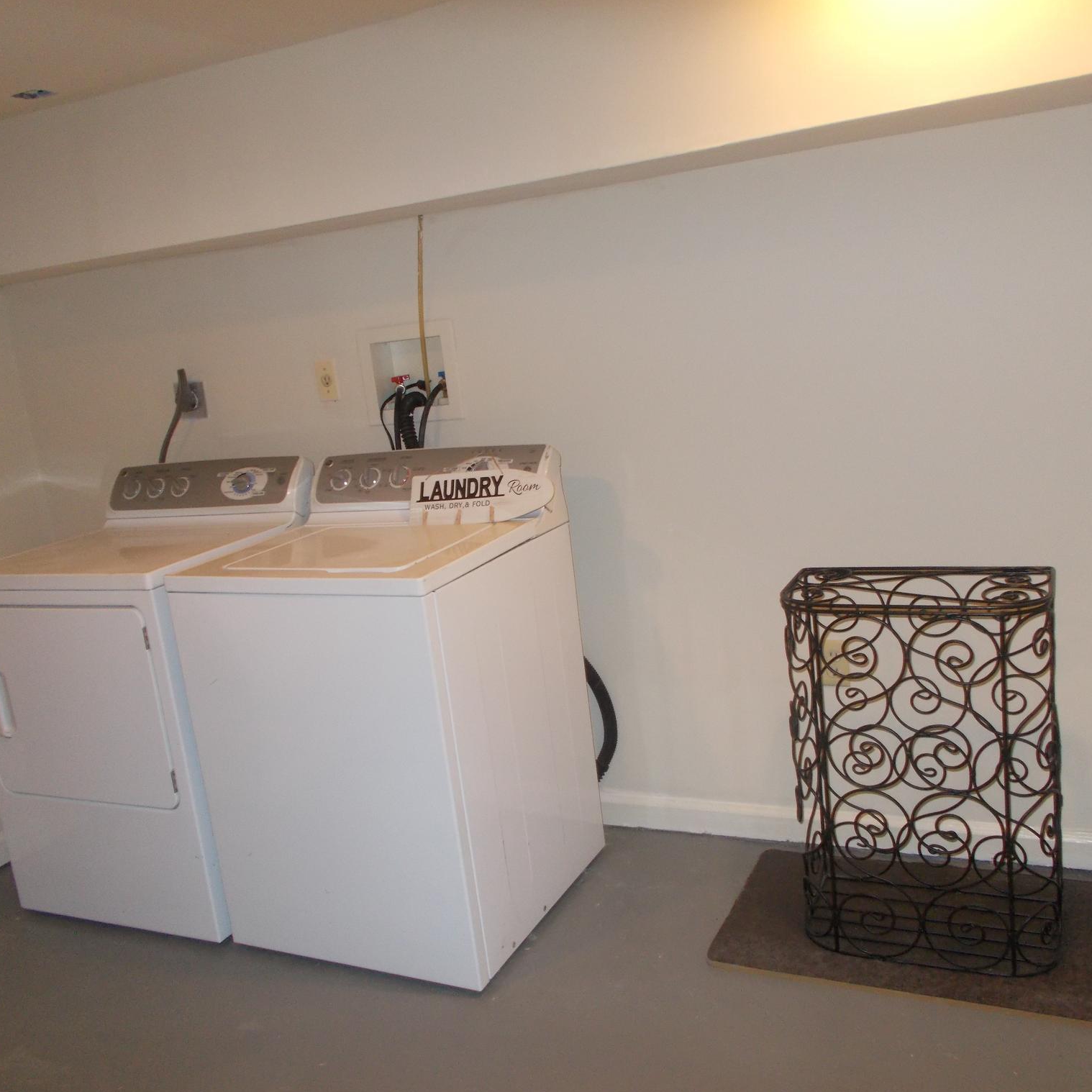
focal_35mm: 31
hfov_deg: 52.5
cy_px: 548
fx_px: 1106
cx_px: 545
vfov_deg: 52.5
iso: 200
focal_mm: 4.6
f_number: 3.2
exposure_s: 1/25
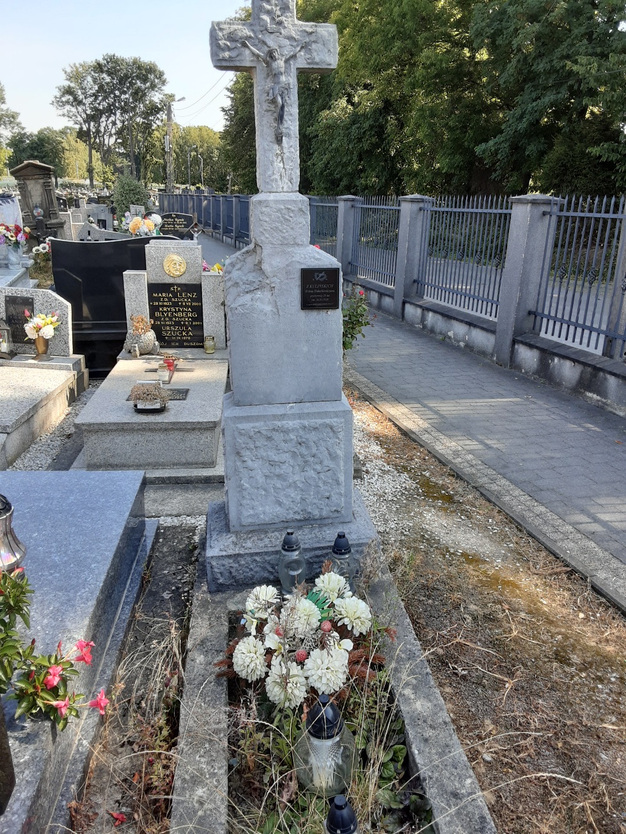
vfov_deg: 63.4
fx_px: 675
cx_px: 313
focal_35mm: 28
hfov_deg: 49.8
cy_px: 417
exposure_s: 1/333
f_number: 1.9
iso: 40
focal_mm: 2.9
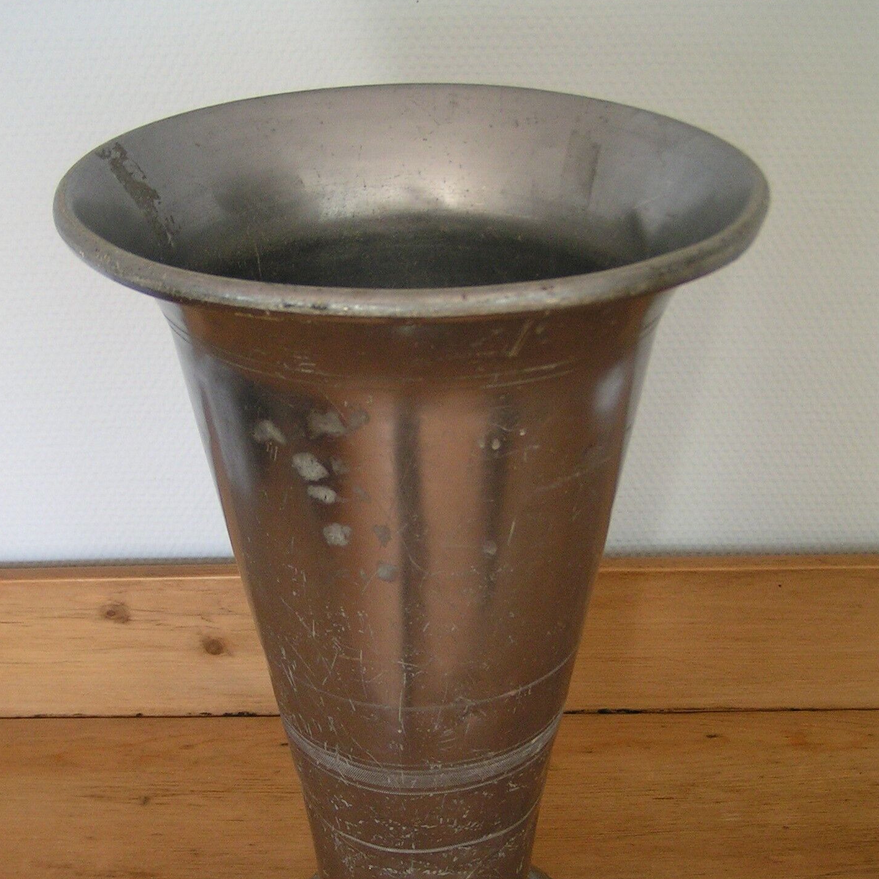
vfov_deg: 35.1
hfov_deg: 35.3
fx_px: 1379
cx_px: 418
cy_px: 574
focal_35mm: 48
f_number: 2.8
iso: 100
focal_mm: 5.8
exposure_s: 1/40
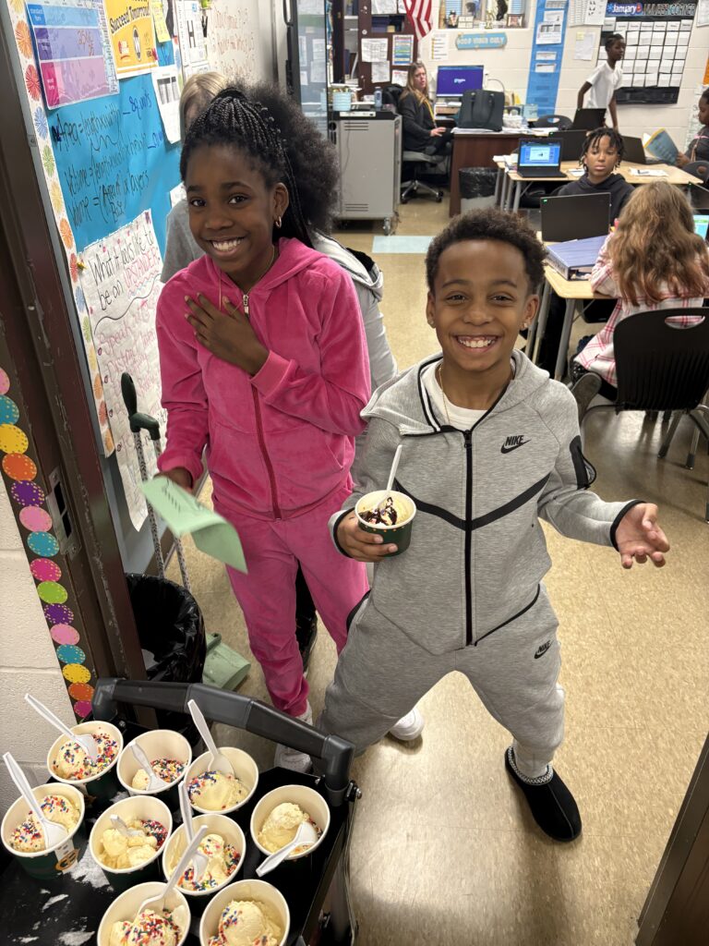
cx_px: 354
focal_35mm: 26
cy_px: 473
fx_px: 710
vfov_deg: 67.3
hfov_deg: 53.1
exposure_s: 1/60
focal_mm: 5.96
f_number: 1.6
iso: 200
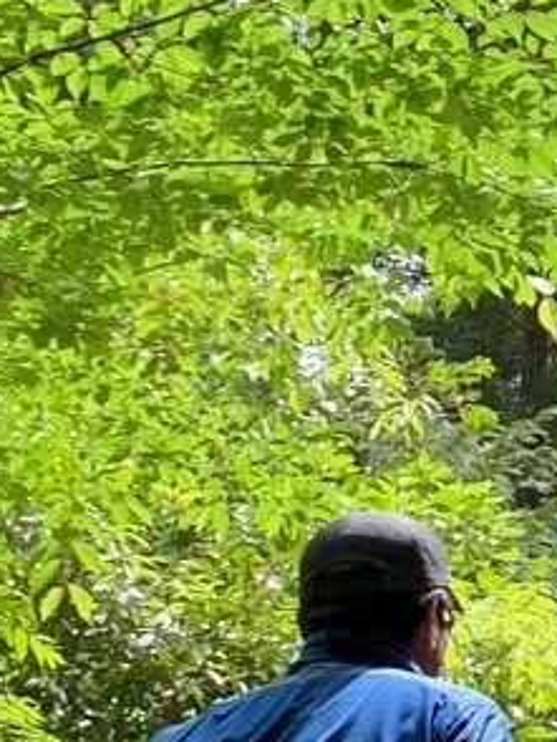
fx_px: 3813
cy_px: 399
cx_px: 1006
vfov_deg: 11.1
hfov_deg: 8.1
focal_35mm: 178
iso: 25
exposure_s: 1/429
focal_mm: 4.25
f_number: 1.8
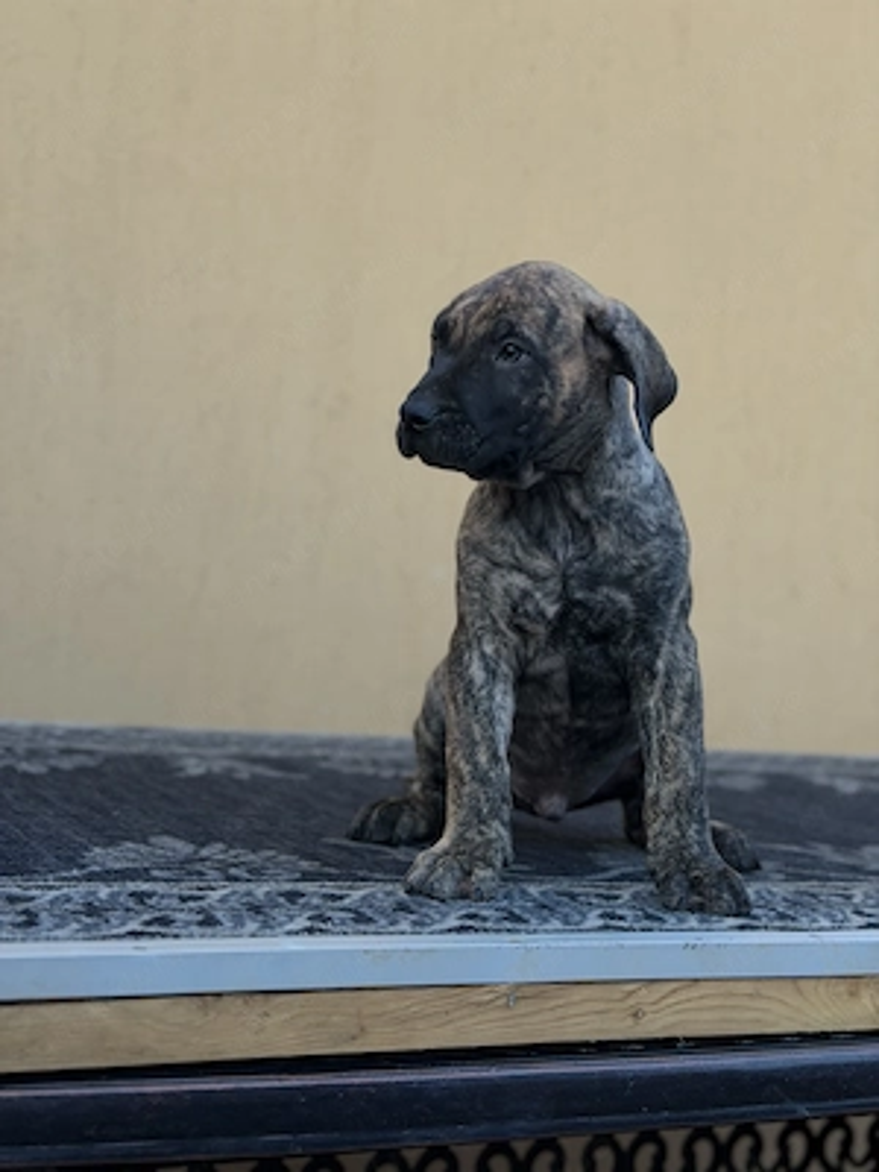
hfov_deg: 30.3
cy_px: 586
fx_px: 1625
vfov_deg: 39.7
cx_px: 440
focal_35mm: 48
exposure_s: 1/345
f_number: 1.78
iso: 64
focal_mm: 6.76
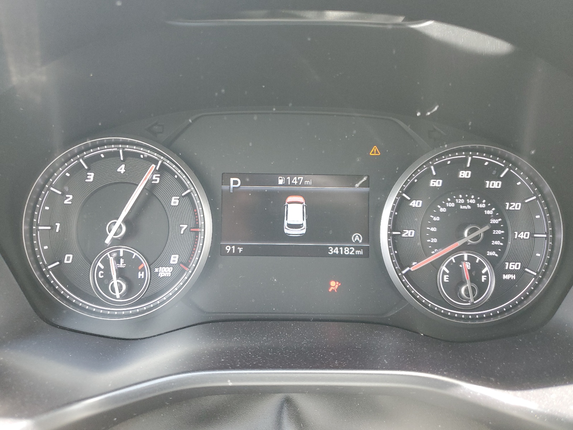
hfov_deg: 67.3
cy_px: 215
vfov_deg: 53.1
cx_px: 286
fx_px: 430
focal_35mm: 26
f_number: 1.5
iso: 133
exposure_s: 1/60.2
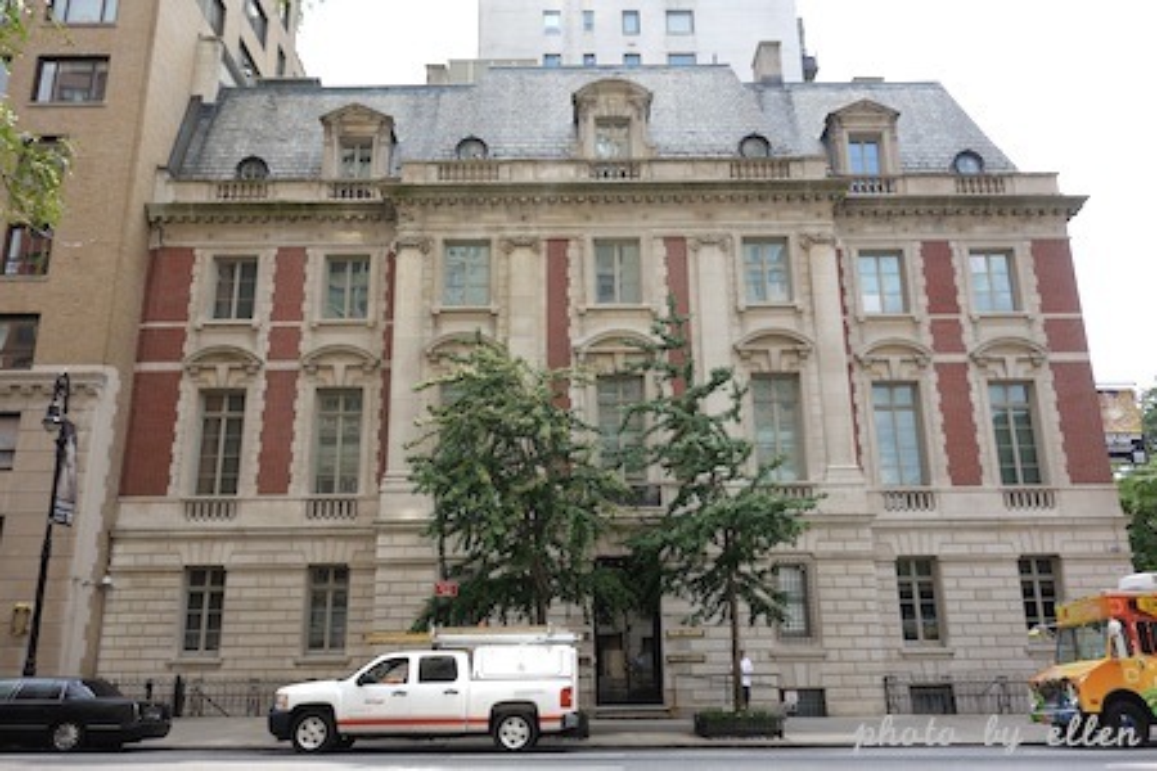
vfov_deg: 46.4
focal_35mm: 28
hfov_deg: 65.5
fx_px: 900
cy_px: 386
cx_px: 578
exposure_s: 1/200
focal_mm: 10.4
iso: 125
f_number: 5.6
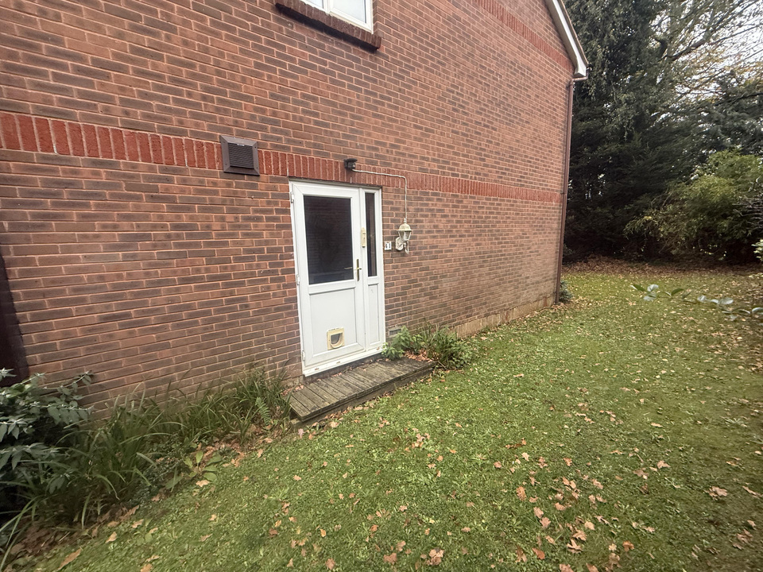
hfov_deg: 102.1
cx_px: 382
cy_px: 286
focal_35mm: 14
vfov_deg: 85.7
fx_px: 309
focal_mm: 2.22
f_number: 2.2
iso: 200
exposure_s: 1/99
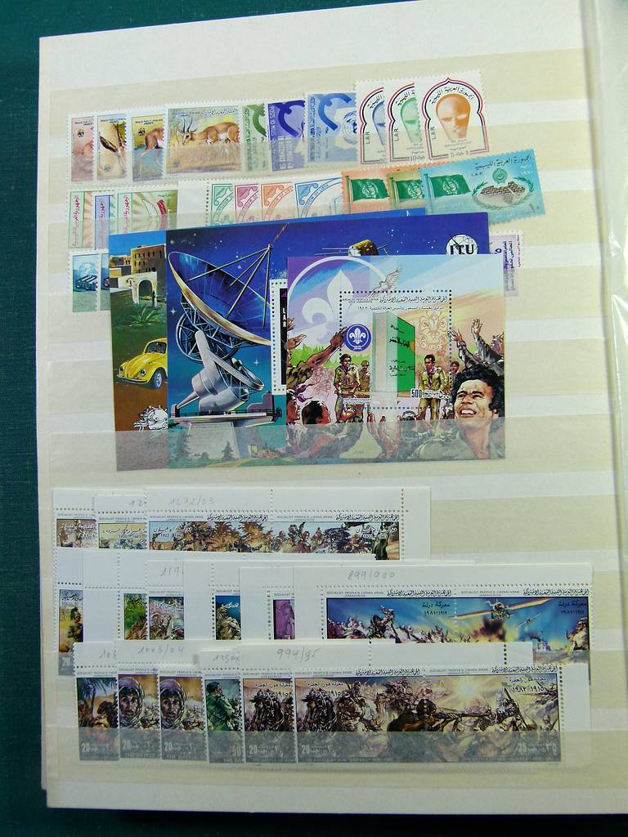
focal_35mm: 34
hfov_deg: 41.8
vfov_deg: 54.0
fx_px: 822
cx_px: 314
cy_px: 418
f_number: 3.6
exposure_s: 1/125
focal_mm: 6.2
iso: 100
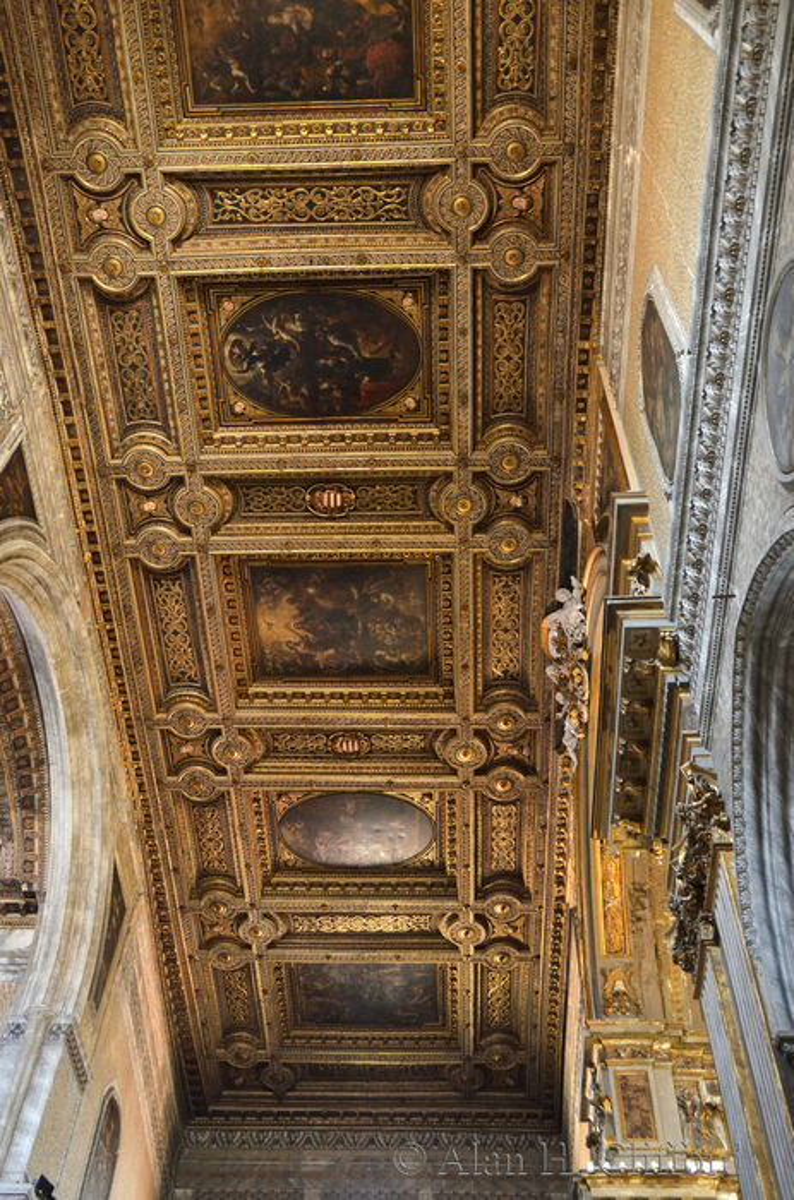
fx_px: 1197
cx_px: 397
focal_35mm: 36
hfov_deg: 36.7
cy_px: 600
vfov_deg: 53.2
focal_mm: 24
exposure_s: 1/60
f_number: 3.8
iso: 1600
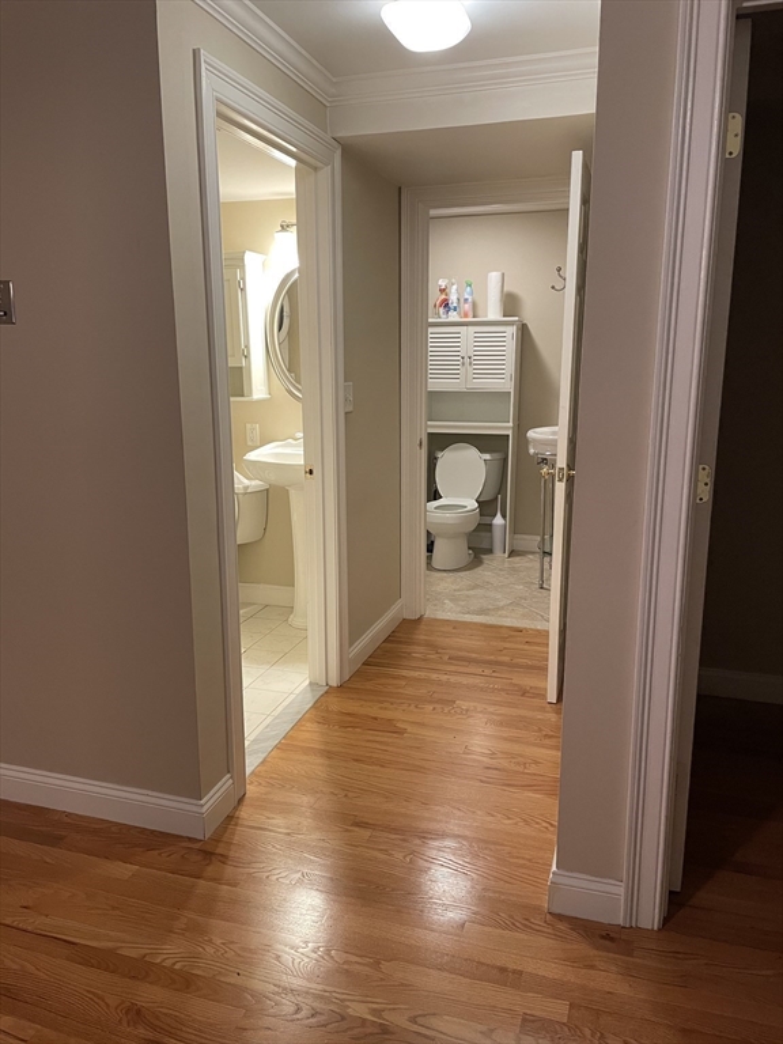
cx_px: 392
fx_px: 784
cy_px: 522
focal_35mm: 26
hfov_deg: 53.1
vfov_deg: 67.3
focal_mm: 4.2
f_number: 1.6
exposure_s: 1/60
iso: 250
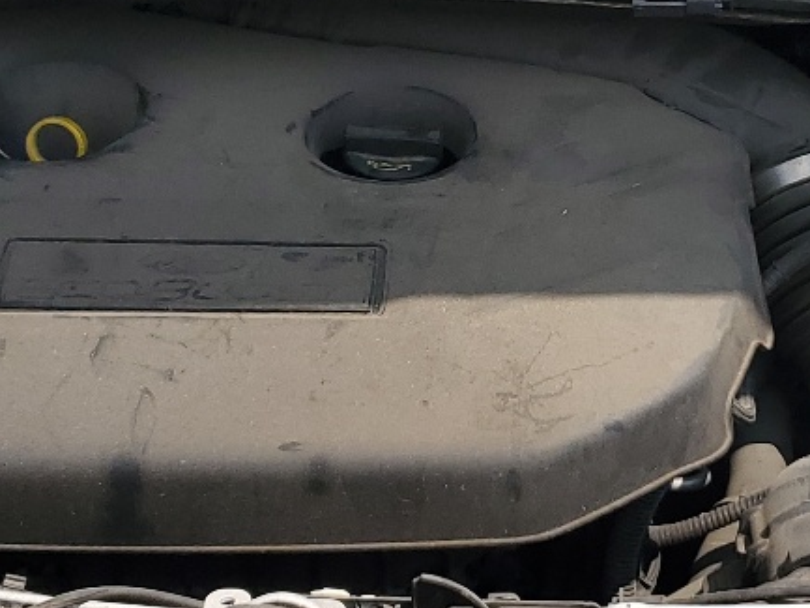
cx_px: 537
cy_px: 301
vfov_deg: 15.4
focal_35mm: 96
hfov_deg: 20.4
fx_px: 2247
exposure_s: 1/5000
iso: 50
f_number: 1.5
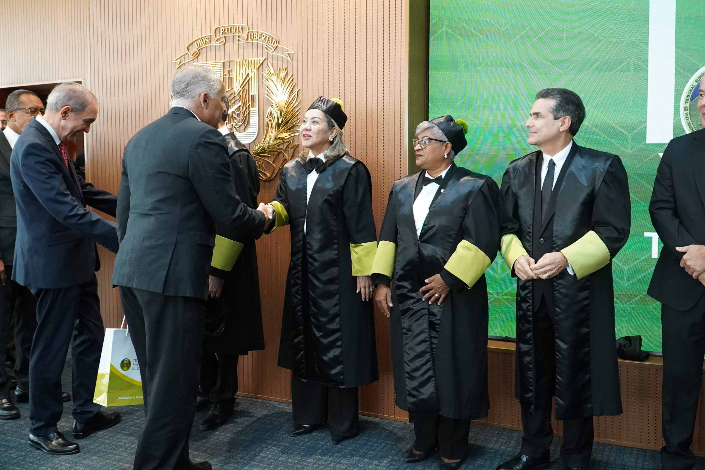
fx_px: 607
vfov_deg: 42.3
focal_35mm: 31
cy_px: 235
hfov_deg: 60.3
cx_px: 352
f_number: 4.5
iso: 5000
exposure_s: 1/320
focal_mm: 21
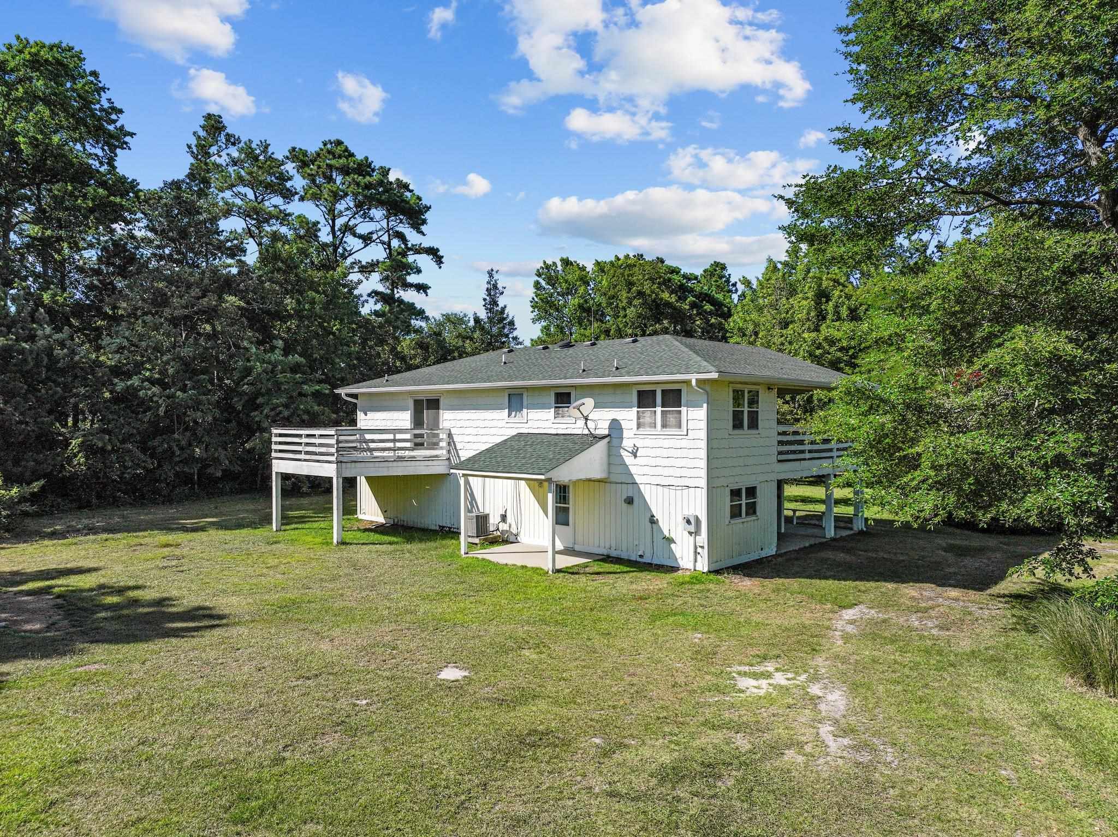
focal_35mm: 24
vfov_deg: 56.8
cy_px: 418
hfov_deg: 71.6
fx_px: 775
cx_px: 559
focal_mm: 12.29
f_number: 2.8
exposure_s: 1/8000
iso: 100
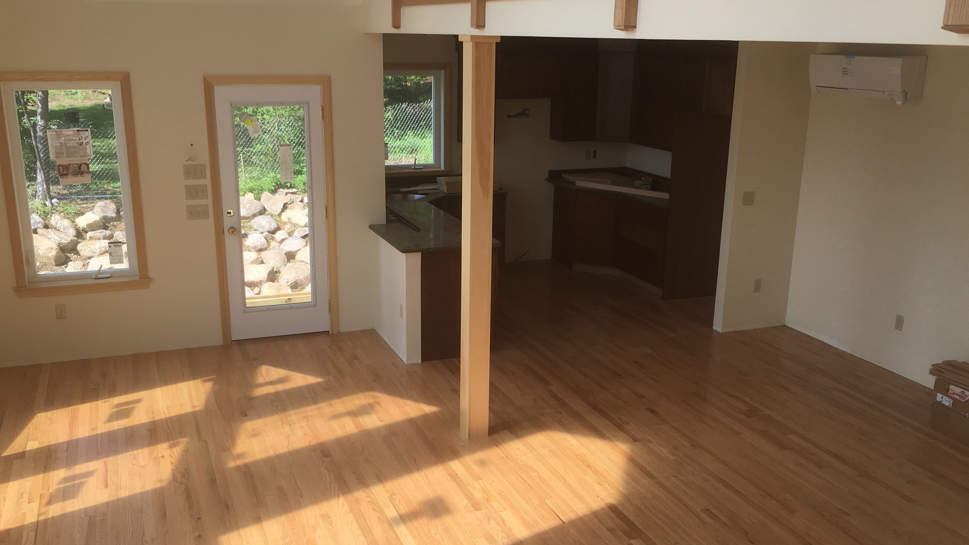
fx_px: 899
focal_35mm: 35
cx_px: 465
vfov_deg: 33.7
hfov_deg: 56.6
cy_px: 300
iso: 25
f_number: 2.2
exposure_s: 1/437
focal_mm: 4.15
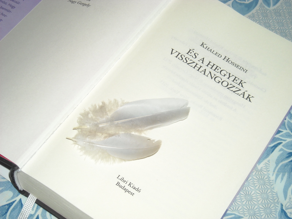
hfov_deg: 25.7
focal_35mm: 76
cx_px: 146
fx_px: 641
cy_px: 110
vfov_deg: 19.4
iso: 64
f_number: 3.9
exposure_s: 1/125
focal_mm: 12.3
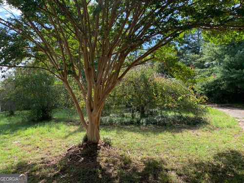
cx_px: 122
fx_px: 183
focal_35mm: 26
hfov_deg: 67.3
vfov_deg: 53.1
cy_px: 92
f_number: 1.8
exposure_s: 1/474
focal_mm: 4.25
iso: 25
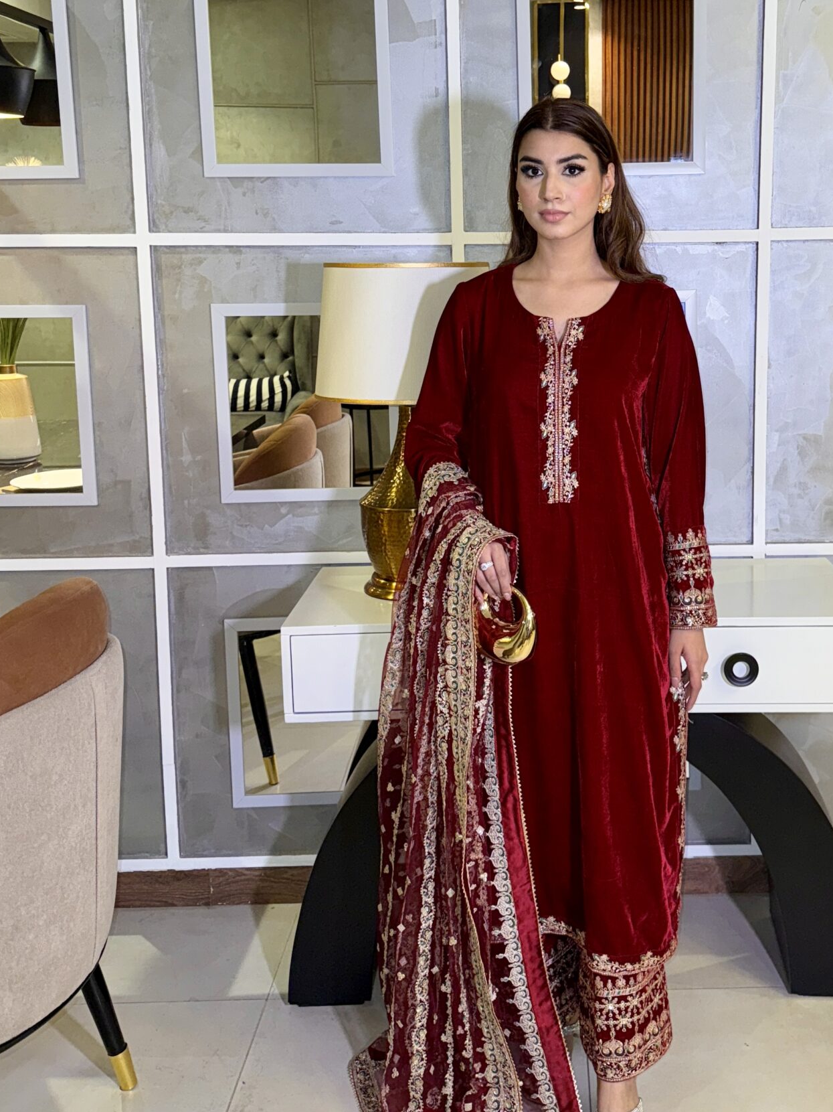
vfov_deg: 49.6
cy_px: 406
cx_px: 583
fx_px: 1188
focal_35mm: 37
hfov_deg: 38.0
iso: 80
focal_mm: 6.76
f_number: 1.78
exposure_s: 1/27
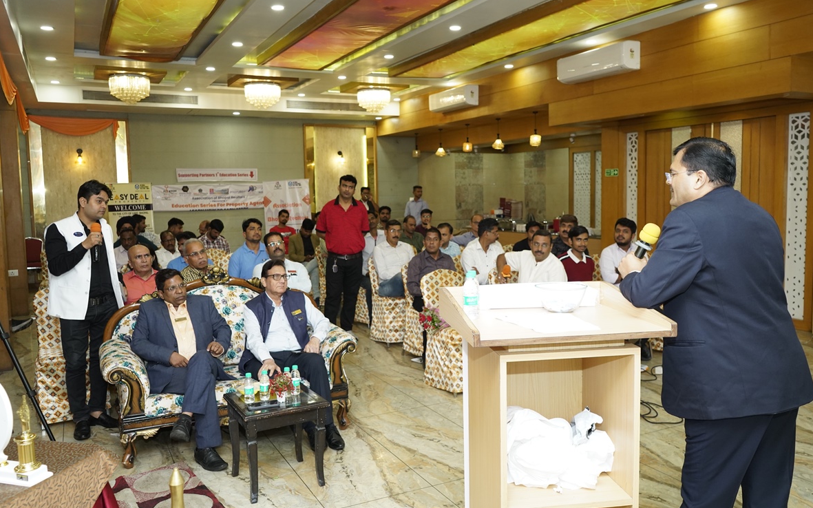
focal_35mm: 29
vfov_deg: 43.1
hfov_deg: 64.6
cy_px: 243
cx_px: 409
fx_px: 643
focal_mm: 28
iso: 2500
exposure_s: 1/160
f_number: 5
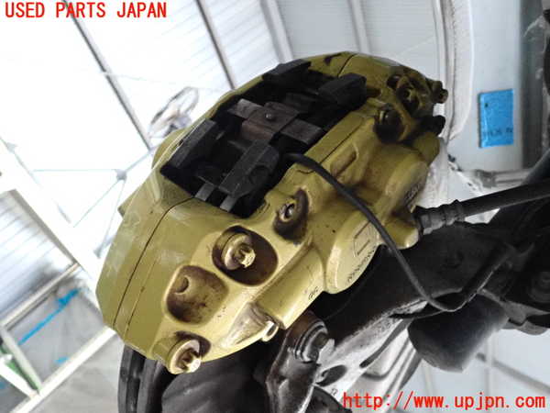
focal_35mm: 30
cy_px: 206
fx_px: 477
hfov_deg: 60.0
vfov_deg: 46.8
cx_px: 275
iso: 2500
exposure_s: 1/125
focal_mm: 5.4
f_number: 2.3
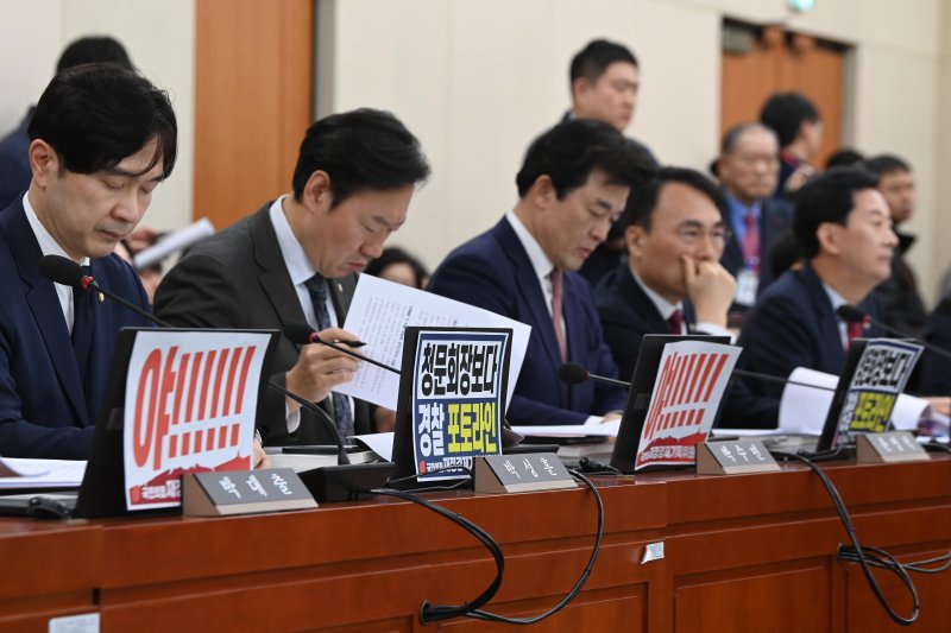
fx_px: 3433
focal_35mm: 130
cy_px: 316
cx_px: 476
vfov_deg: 10.5
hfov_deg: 15.8
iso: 3200
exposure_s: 1/250
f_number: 5.6
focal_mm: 130
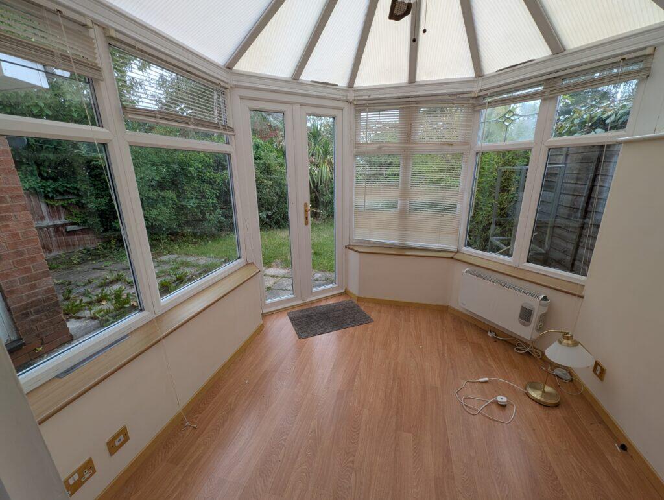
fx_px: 250
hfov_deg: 106.1
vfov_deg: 90.1
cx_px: 332
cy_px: 250
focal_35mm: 13
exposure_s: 1/382
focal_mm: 1.95
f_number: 2.2
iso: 47
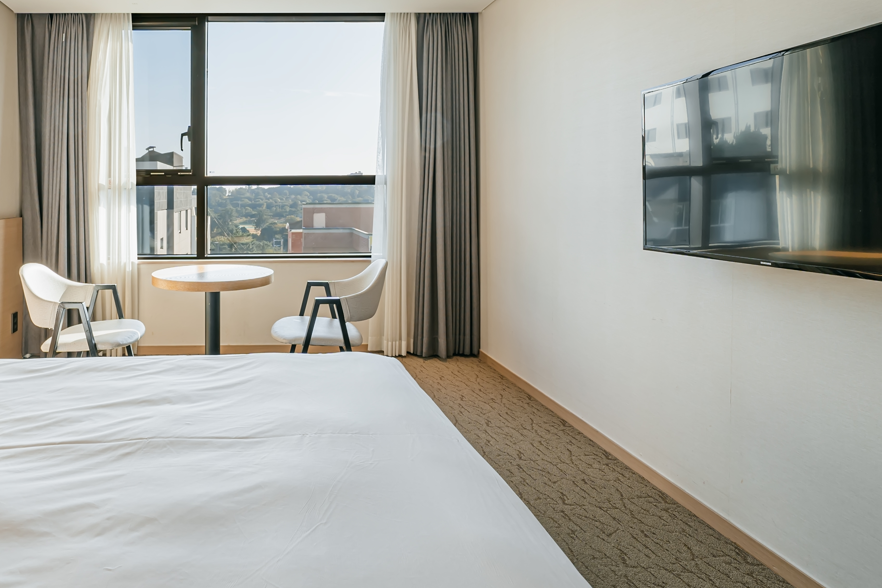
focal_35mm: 23
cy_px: 180
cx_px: 268
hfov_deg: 72.9
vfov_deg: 53.6
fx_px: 563
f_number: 10
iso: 100
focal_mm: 13
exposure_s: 1/15
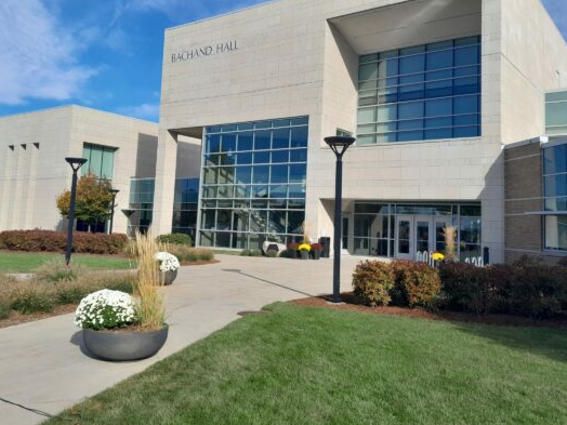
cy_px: 167
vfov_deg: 42.7
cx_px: 280
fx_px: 541
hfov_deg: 55.4
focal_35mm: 33
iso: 40
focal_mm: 4
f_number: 1.8
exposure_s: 1/535
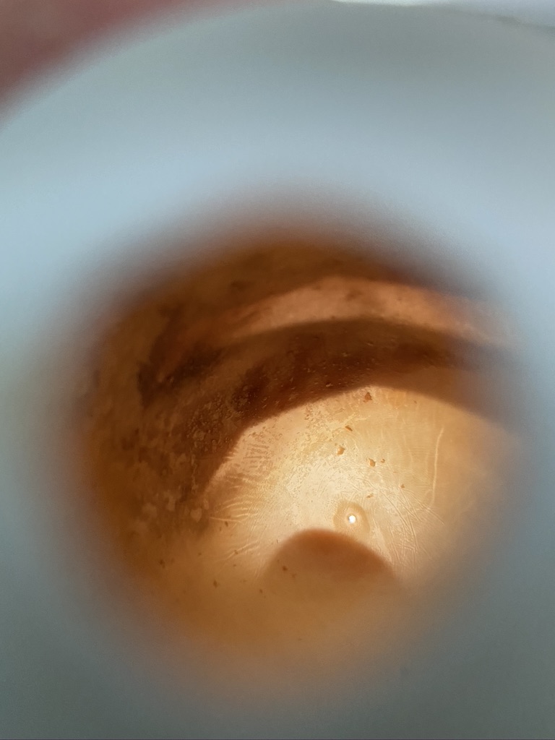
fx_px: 556
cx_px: 278
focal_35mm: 26
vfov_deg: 67.3
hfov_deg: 53.1
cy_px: 370
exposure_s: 1/50
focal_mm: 4.25
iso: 500
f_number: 1.8
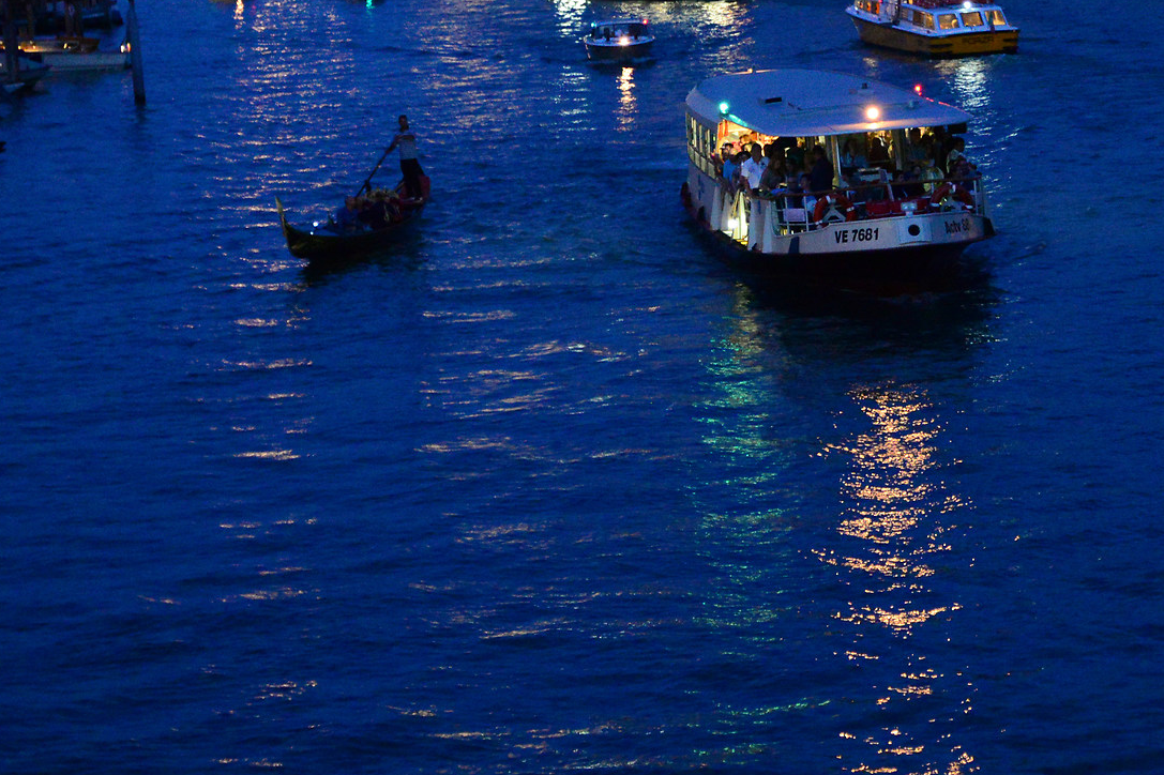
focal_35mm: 137
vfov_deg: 9.9
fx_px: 4428
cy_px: 21
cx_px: 849
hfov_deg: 14.9
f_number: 4.5
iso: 6400
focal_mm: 62
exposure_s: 1/15
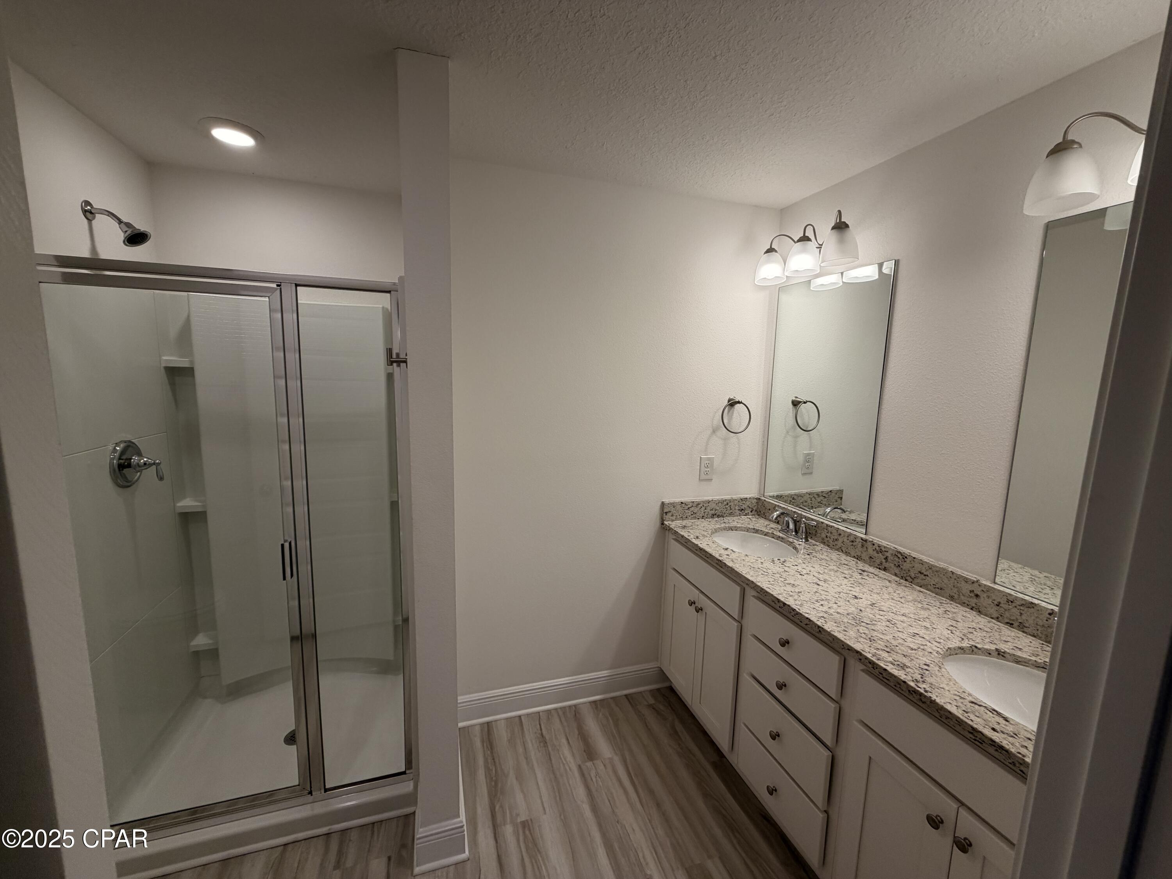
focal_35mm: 14
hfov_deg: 102.1
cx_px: 586
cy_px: 440
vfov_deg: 85.7
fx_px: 474
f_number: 2.2
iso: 80
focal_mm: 2.22
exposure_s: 1/120
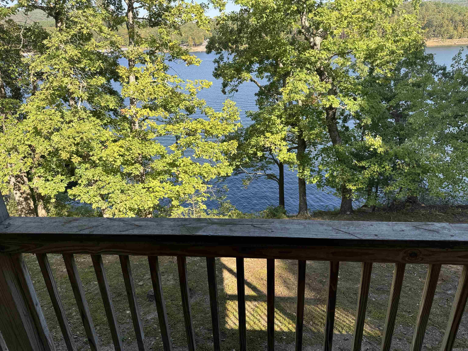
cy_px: 176
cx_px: 234
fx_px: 324
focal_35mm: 24
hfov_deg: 71.6
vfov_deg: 56.8
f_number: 1.78
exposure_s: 1/1010
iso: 80
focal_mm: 6.76
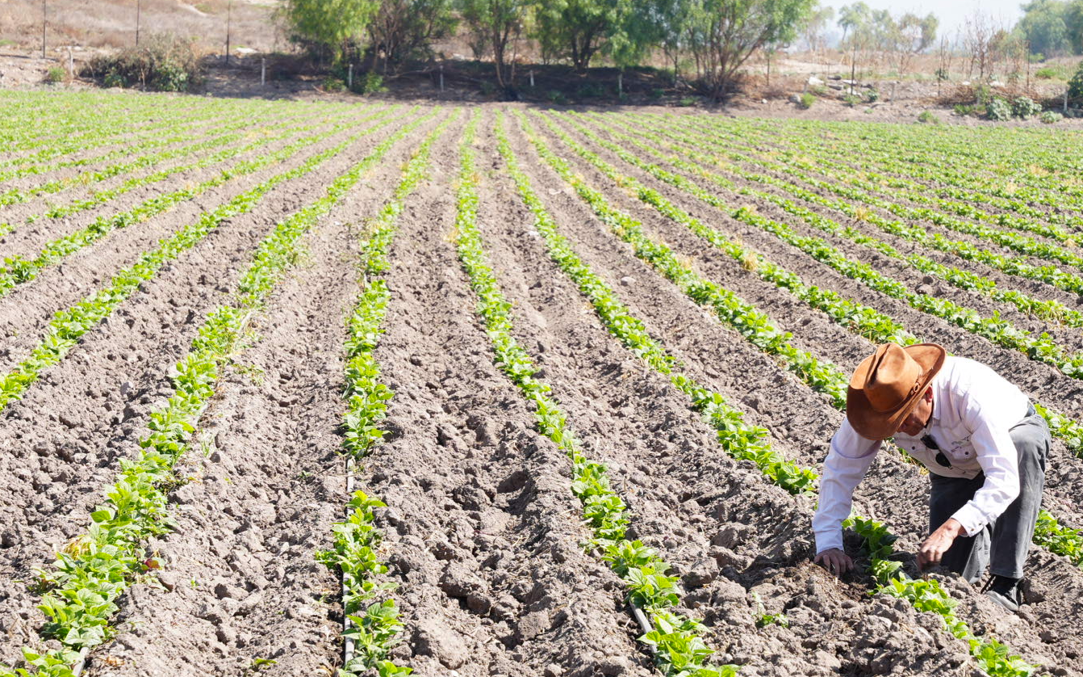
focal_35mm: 129
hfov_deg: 16.2
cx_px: 583
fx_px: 3807
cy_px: 360
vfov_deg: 10.2
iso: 100
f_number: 8
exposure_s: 1/100
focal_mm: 70
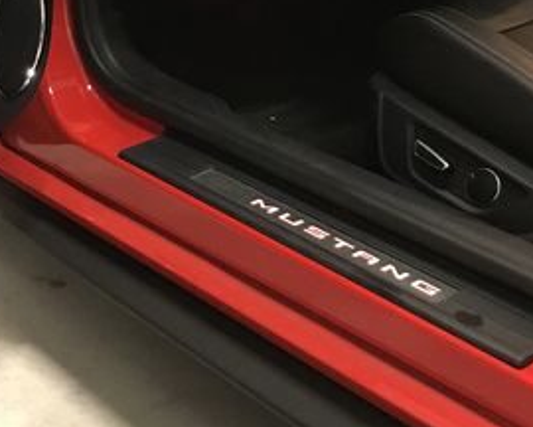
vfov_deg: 18.9
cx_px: -28
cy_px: 170
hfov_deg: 22.5
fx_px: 1278
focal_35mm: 81
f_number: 1.8
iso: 100
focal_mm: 3.99
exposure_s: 1/13
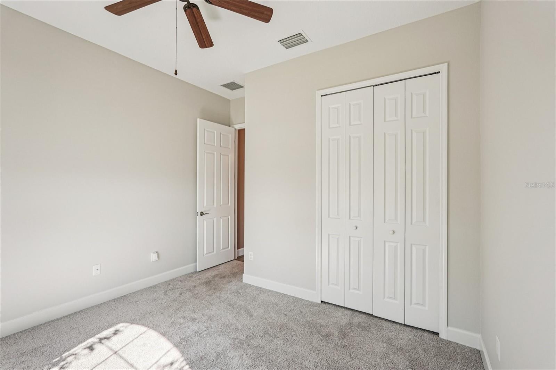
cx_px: 278
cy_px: 185
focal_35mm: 16
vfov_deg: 73.7
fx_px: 247
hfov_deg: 96.7
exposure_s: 1/50
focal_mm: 16
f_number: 8
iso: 400
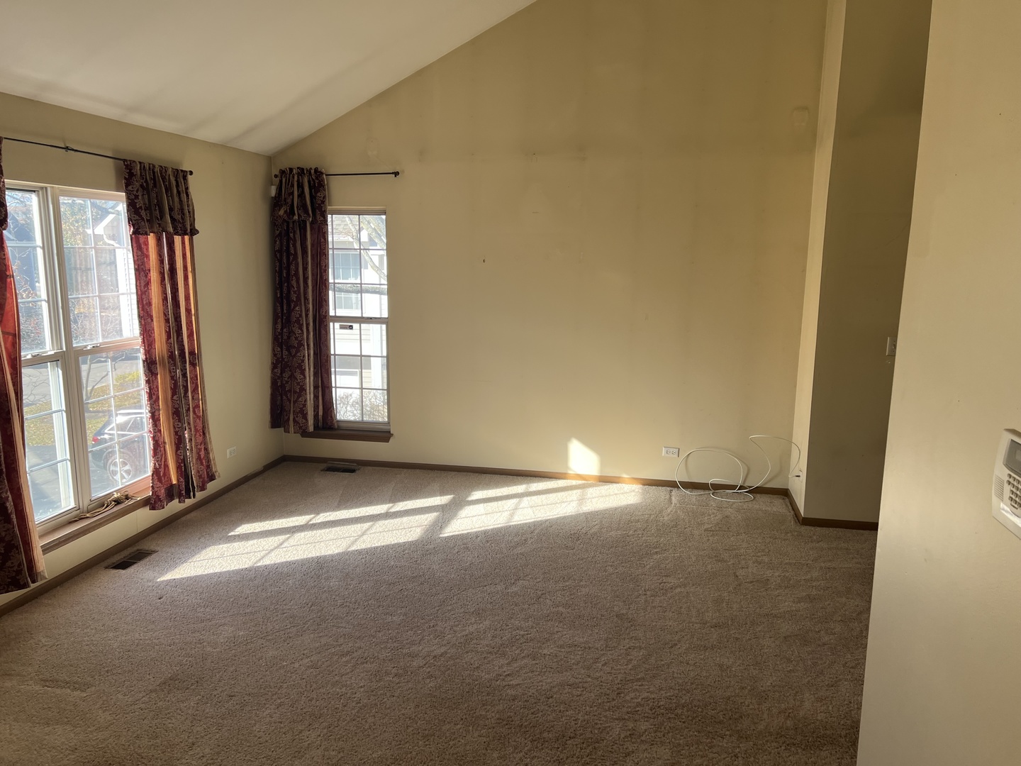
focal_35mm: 26
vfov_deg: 53.1
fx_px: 767
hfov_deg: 67.3
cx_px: 510
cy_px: 383
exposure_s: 1/383
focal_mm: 5.7
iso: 50
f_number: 1.5
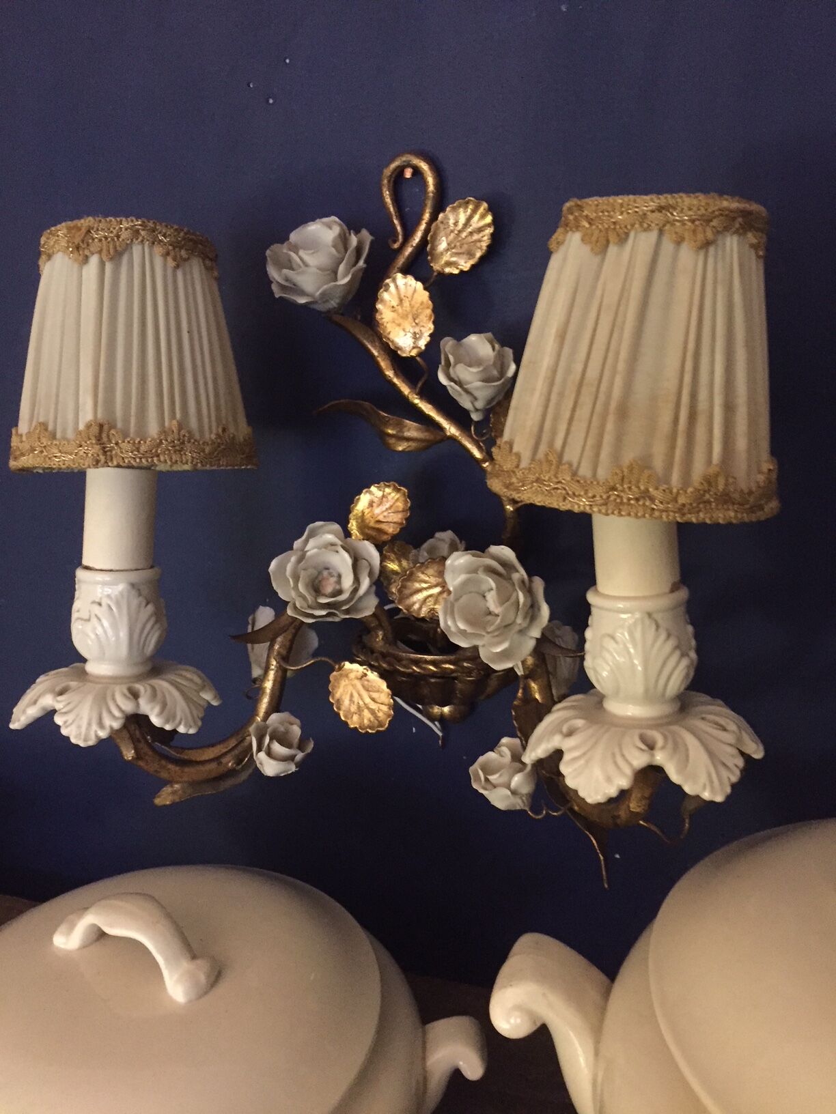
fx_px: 934
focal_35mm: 29
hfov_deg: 48.2
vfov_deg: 61.7
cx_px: 418
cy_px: 557
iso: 640
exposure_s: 1/17
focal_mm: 4.15
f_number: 2.2
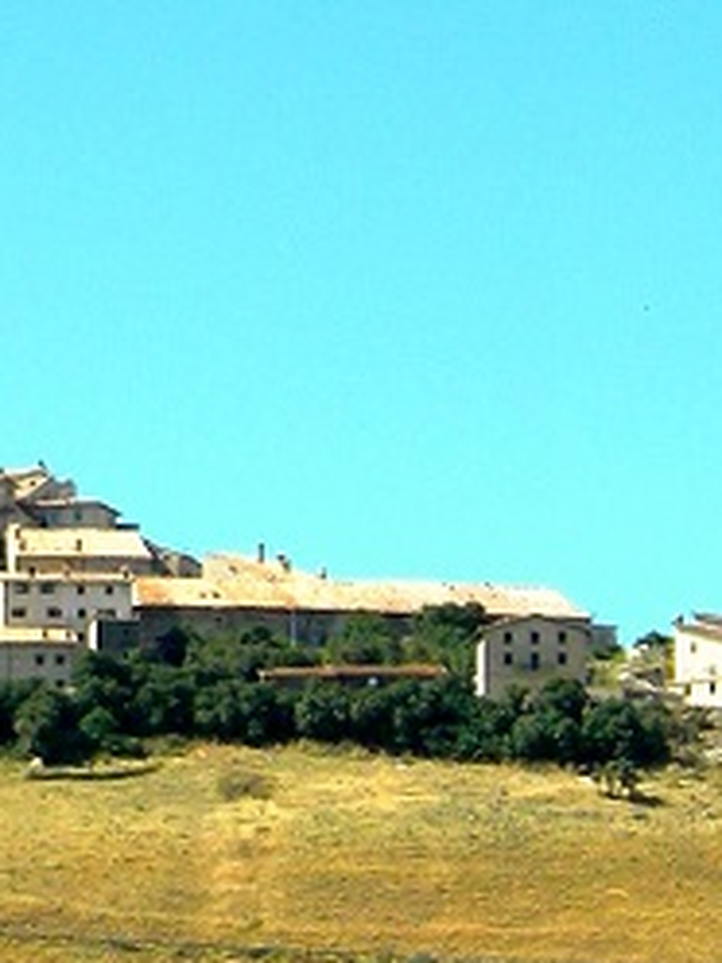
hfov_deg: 5.4
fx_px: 7620
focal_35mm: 274
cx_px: -427
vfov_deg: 7.0
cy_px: 1811
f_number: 4.3
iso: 85
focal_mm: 12.2
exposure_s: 1/499
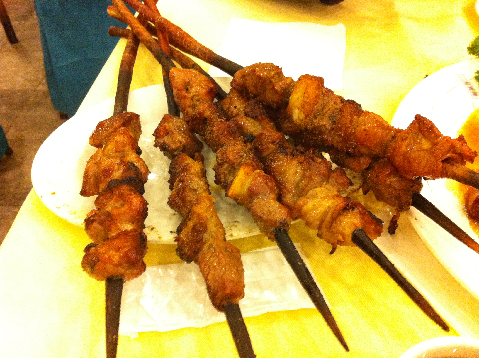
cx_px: 240
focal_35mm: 35
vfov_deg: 40.6
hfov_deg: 52.7
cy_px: 179
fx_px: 484
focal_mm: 3.85
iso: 640
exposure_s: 1/15
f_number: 2.8
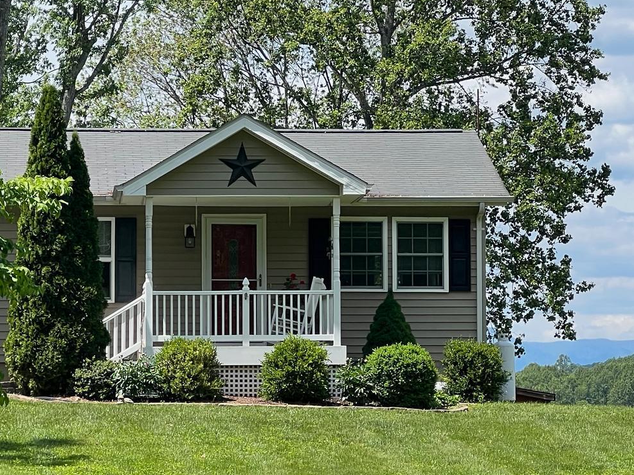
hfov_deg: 12.3
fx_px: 2930
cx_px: 226
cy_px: 321
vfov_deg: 9.3
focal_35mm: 160
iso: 32
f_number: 2.8
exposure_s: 1/488
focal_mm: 9
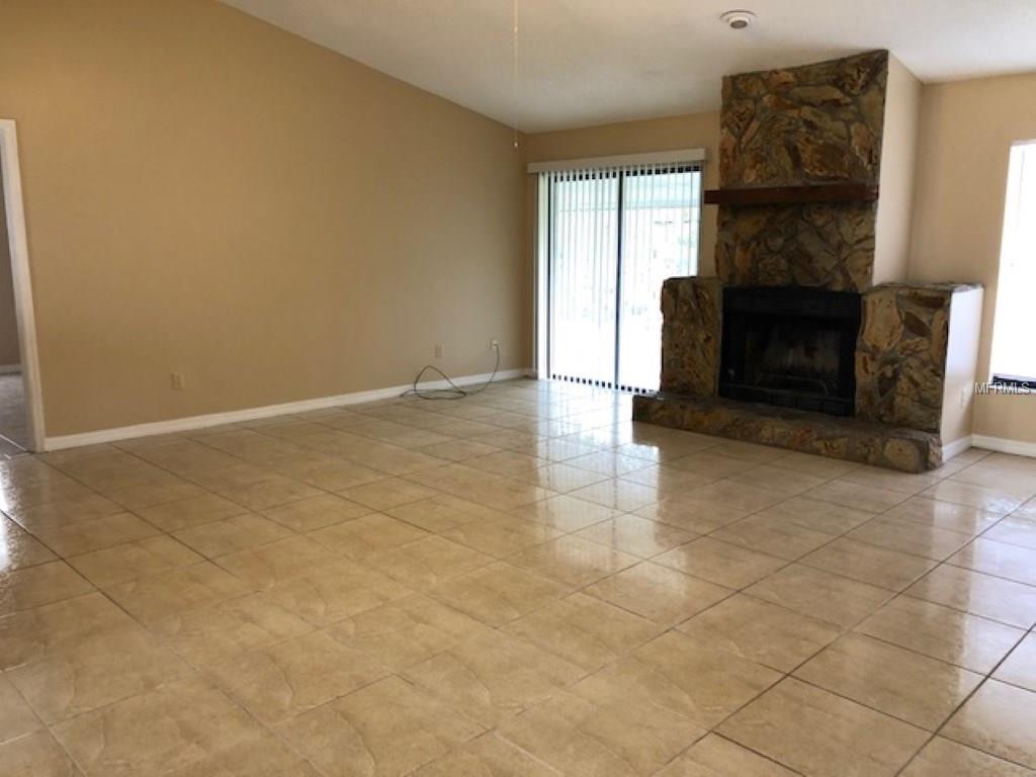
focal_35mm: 28
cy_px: 388
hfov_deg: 63.4
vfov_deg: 49.7
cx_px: 518
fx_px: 838
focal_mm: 3.99
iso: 40
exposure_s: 1/20
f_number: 1.8
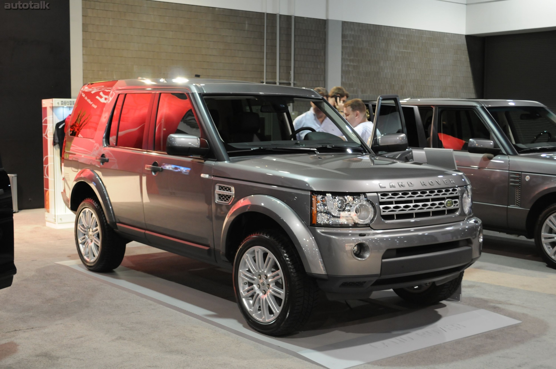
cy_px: 184
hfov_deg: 38.9
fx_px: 787
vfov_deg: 26.4
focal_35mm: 51
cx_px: 278
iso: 800
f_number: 5
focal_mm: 34
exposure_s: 1/25
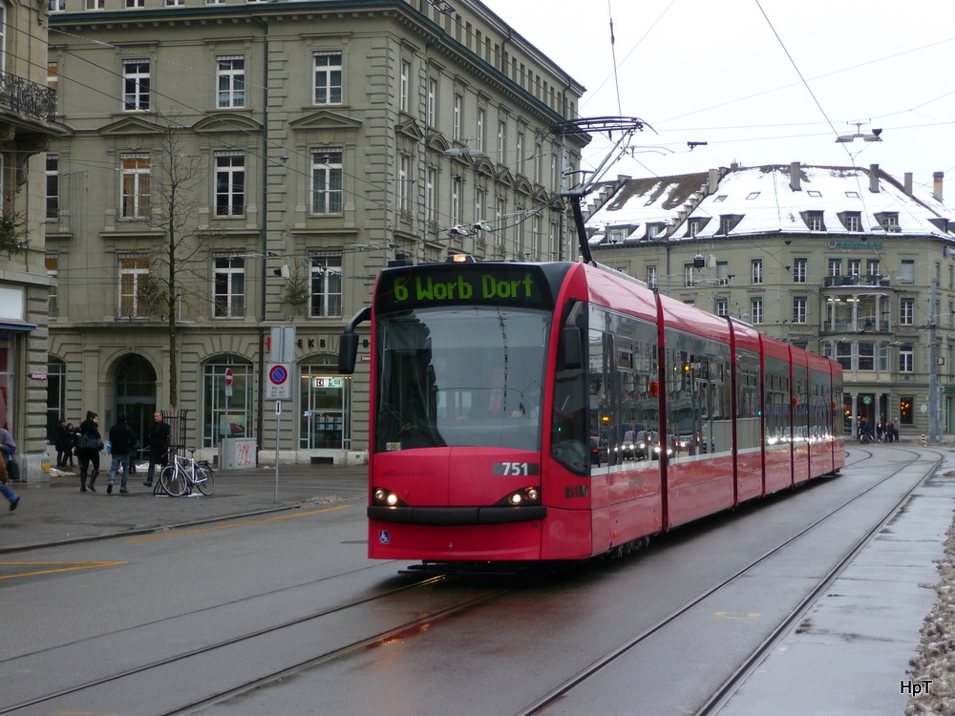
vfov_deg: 20.4
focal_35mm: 72
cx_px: 478
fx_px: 1986
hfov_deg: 27.0
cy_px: 358
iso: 100
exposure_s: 1/50
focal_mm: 12.2
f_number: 4.6
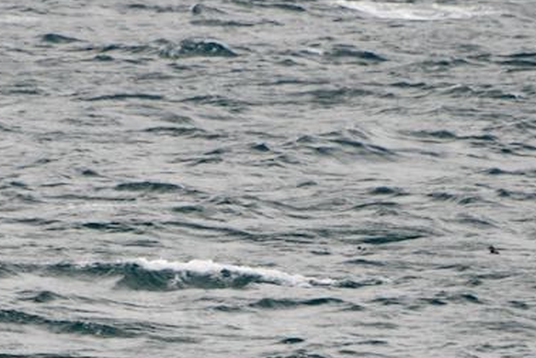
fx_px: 19488
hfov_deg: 1.6
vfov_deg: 1.1
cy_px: 457
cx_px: 78
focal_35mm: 1309
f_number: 5.6
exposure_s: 1/500
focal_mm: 300
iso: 250
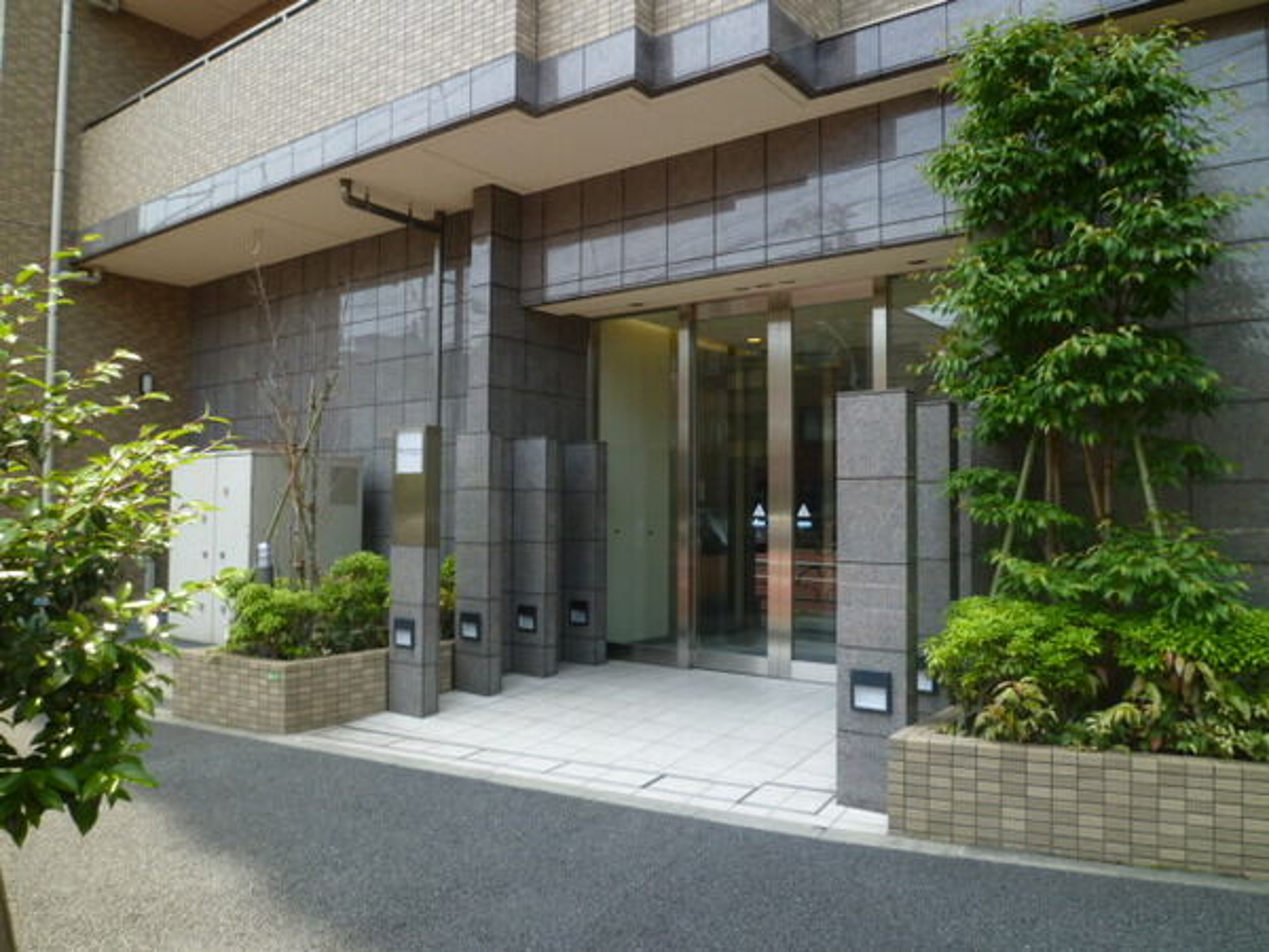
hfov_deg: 69.4
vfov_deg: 54.9
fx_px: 916
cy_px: 476
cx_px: 634
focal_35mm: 25
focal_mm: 4.5
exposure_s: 1/125
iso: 80
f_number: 4
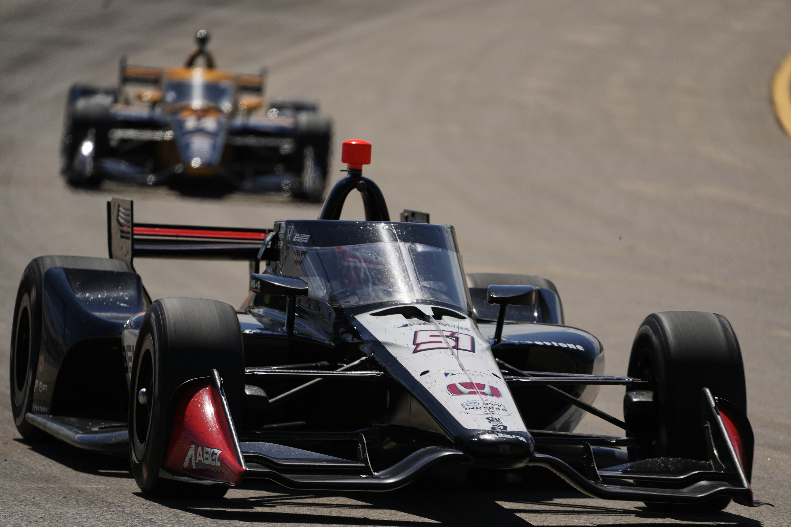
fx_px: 7865
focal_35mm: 358
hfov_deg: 5.8
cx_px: 396
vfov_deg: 3.8
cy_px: 264
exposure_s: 1/1600
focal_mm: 358
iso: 100
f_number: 5.6
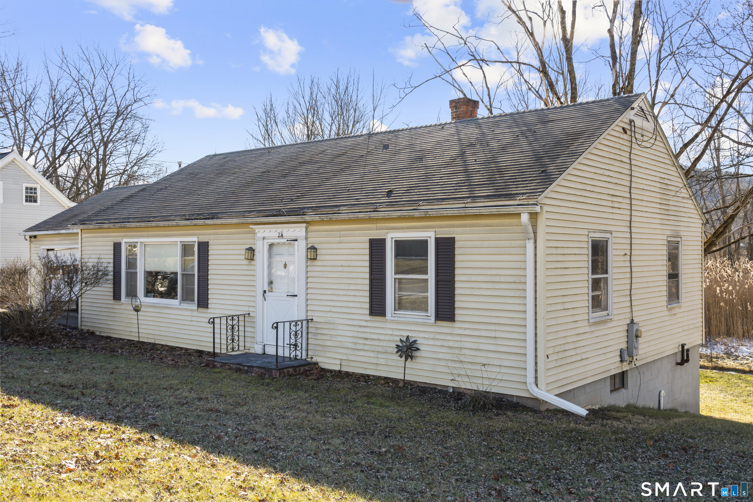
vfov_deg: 40.0
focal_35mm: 33
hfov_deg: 57.2
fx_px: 690
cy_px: 251
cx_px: 376
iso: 200
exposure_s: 1/30
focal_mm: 33
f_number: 9
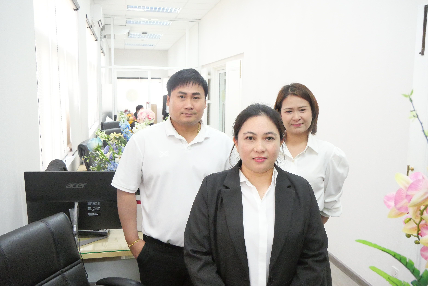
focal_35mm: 31
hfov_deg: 60.3
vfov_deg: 42.4
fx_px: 369
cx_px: 214
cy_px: 143
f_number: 5
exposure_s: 1/200
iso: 6400
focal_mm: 15
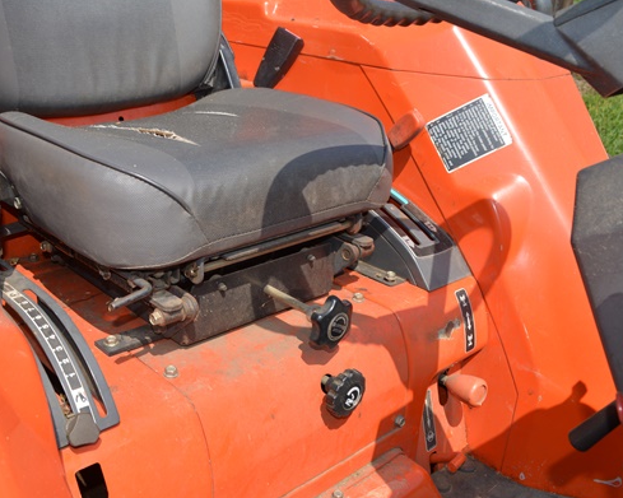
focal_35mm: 38
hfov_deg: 47.7
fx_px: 701
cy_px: 245
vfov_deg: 39.1
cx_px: 252
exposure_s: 1/200
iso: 100
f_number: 8
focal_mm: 22
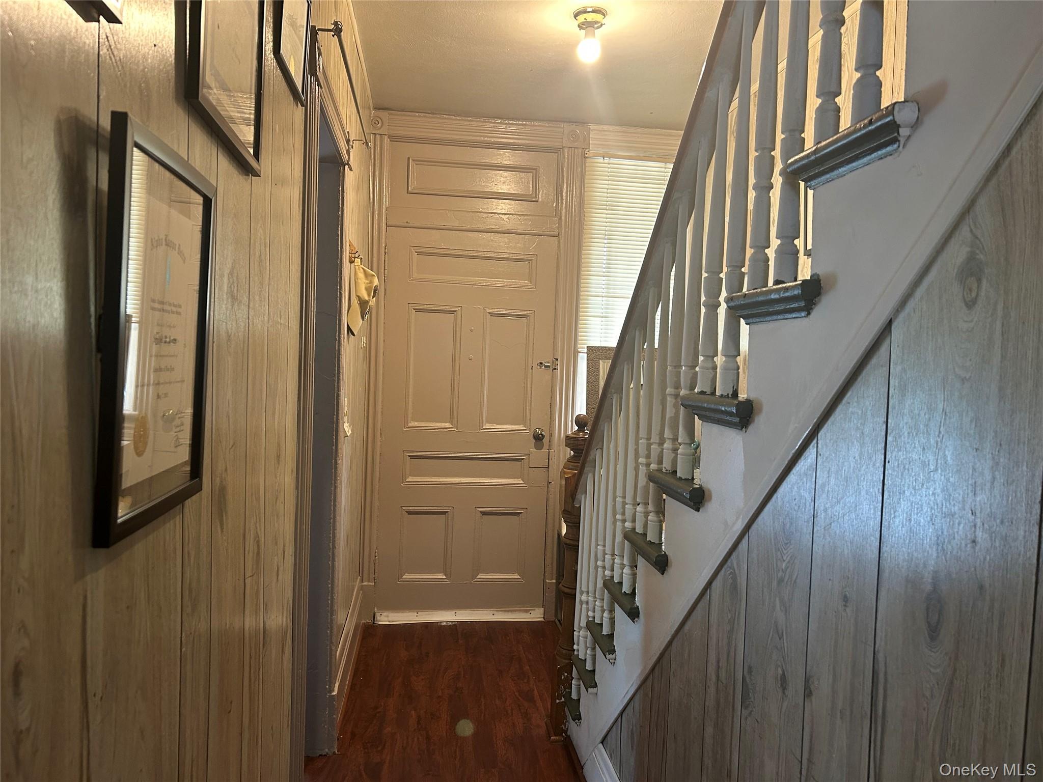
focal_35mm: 26
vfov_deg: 53.1
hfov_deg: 67.3
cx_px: 522
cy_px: 391
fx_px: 783
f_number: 1.5
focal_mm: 5.7
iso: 200
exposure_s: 1/60
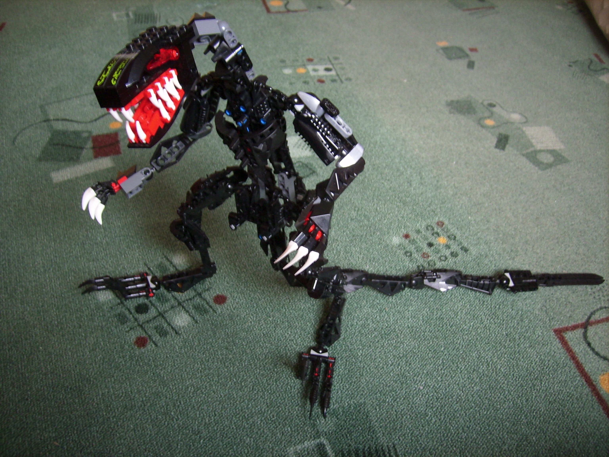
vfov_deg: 44.2
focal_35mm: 32
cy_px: 228
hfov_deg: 56.8
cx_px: 304
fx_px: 563
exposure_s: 1
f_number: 2.8
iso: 50
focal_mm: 5.99
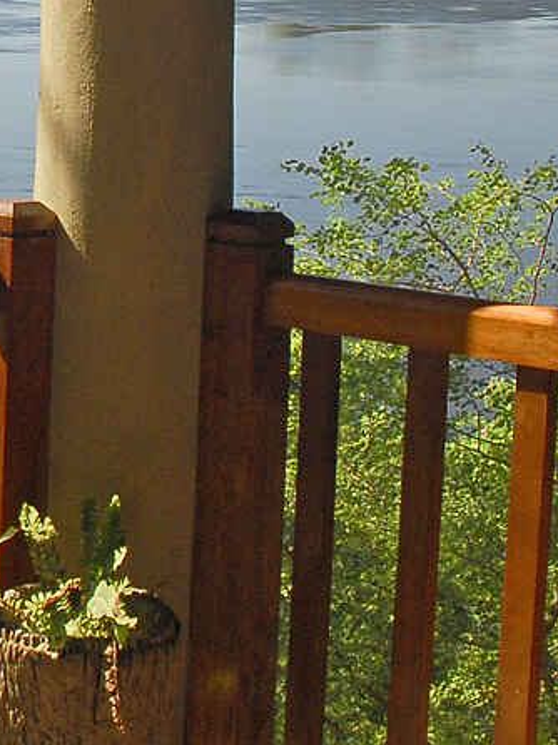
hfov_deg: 12.2
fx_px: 2410
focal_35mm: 112
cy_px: 56
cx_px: -414
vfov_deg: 17.3
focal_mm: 18
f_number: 7.1
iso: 200
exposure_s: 1/80
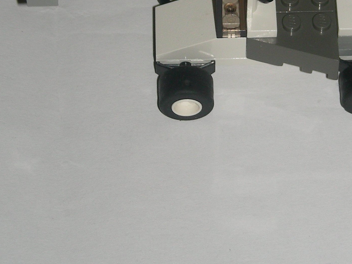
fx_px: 1780
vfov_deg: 8.4
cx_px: 259
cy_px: 9
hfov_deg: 11.3
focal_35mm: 175
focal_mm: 14.6
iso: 50
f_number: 3.5
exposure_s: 1/120
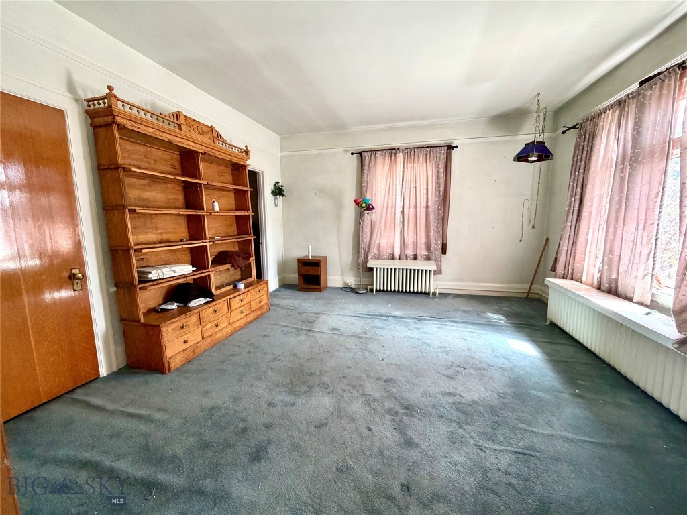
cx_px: 344
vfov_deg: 85.7
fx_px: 278
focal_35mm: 14
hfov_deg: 102.1
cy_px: 258
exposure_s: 1/121
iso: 250
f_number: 2.2
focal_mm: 2.22
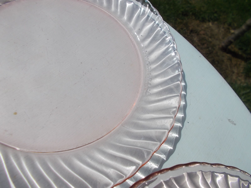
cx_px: 126
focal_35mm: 26
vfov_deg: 53.1
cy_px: 94
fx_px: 189
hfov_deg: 67.3
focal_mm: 4.6
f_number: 8
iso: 80
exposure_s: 1/640
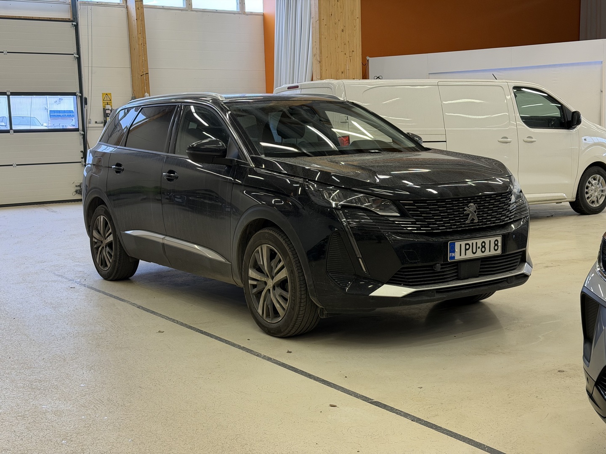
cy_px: 227
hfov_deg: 39.7
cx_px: 303
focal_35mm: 48
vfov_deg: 30.3
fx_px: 840
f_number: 1.78
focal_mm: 6.76
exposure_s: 1/100
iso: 100
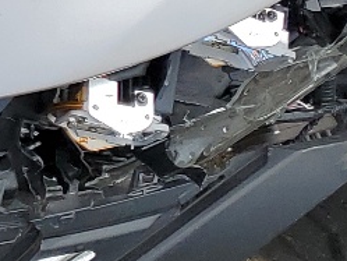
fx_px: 1675
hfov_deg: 10.3
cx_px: -482
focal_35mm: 167
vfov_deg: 8.1
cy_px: -394
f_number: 1.5
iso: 50
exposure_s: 1/1111
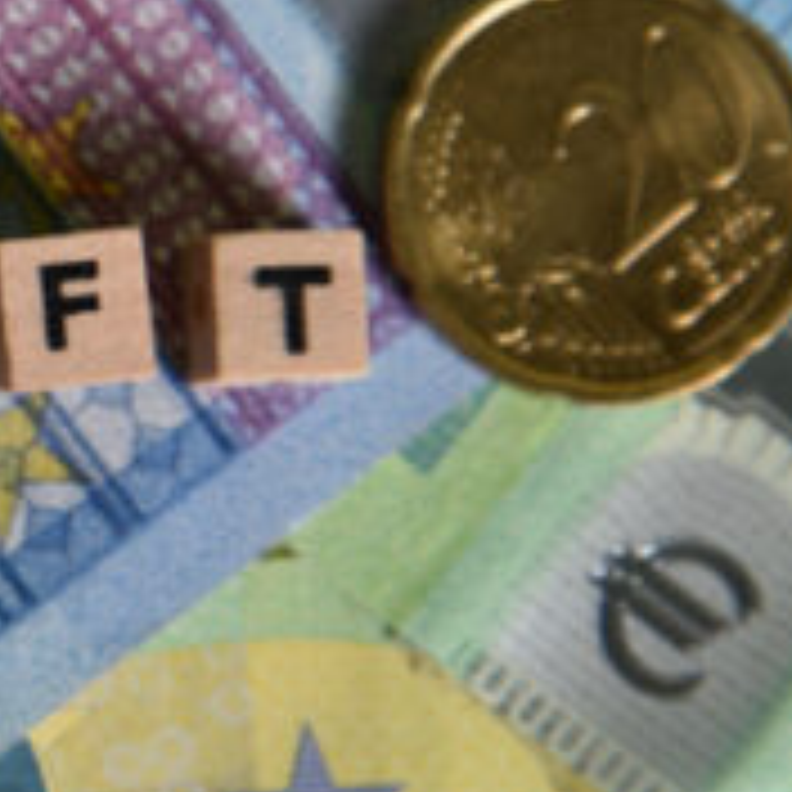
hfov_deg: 4.9
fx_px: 9138
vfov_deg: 5.0
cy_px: 263
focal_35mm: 353
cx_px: -576
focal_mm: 120
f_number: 7.1
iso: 400
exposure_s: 1/200
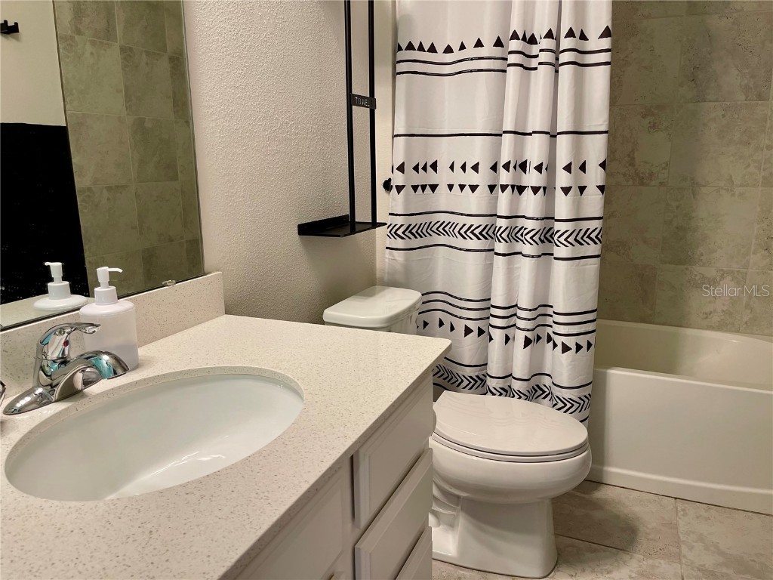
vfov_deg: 54.9
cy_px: 290
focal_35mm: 25
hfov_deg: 69.4
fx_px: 558
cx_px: 386
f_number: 1.6
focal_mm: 5.1
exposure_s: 1/120
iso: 125
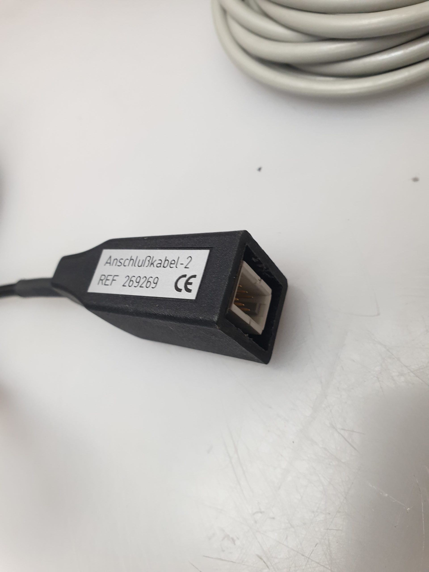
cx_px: 214
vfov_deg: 67.3
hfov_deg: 53.1
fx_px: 430
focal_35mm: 26
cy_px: 286
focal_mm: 4.3
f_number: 2.4
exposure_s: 1/50
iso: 160
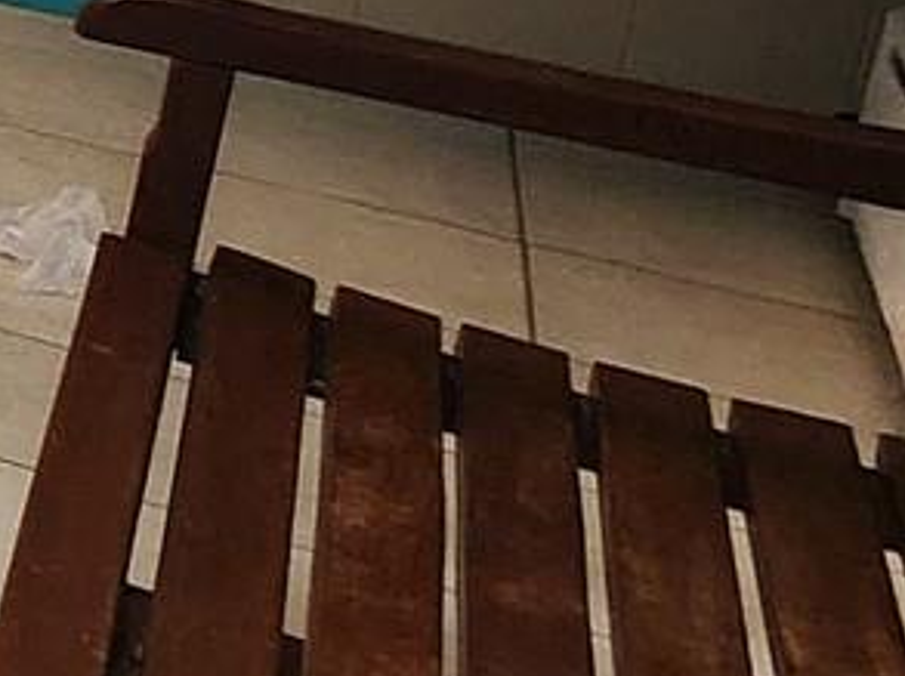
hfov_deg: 10.2
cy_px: -509
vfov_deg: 14.4
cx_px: -2107
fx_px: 2376
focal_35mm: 91
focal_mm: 2.2
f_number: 2.2
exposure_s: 1/60
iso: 200
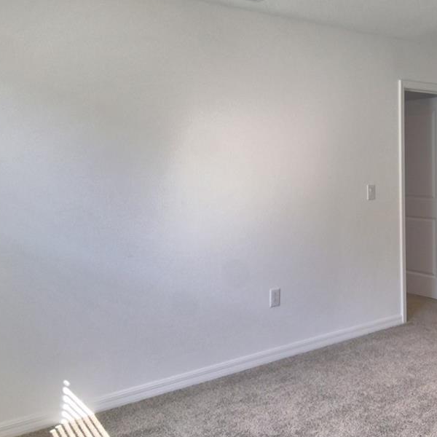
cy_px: 178
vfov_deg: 48.2
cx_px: 315
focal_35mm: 34
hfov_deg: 47.1
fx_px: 486
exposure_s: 1/125
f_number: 4.5
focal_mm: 10
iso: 320
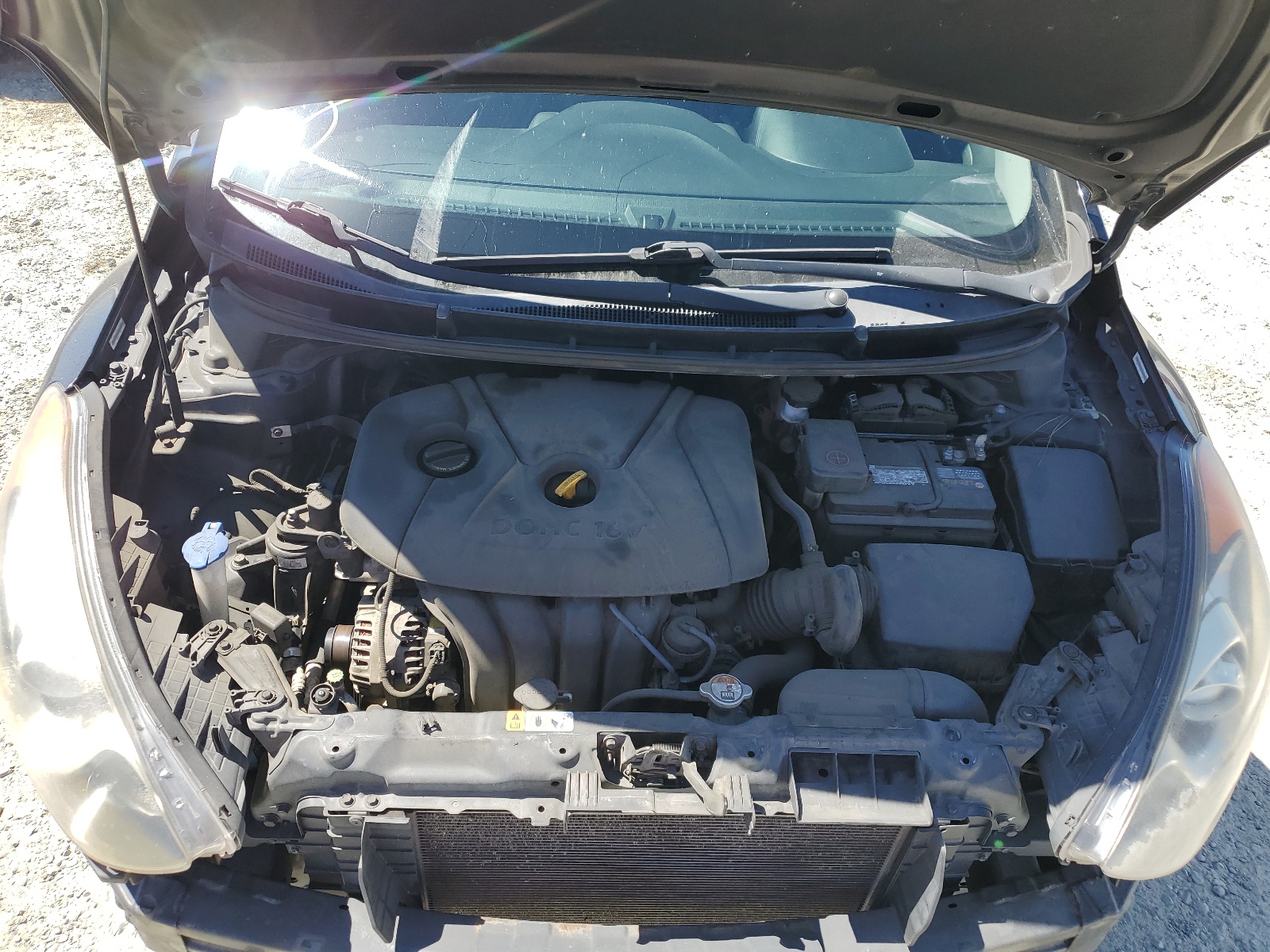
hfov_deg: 67.3
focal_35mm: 26
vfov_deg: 53.1
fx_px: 954
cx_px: 635
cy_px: 476
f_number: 1.5
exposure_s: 1/1111
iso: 50
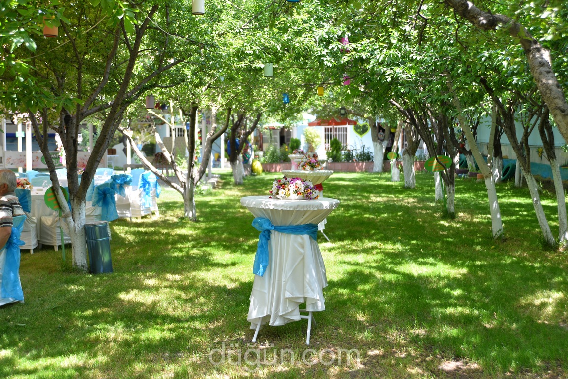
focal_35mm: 48
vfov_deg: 28.1
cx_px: 284
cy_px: 190
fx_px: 757
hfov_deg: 41.1
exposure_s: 1/250
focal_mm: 48
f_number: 3.5
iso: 160
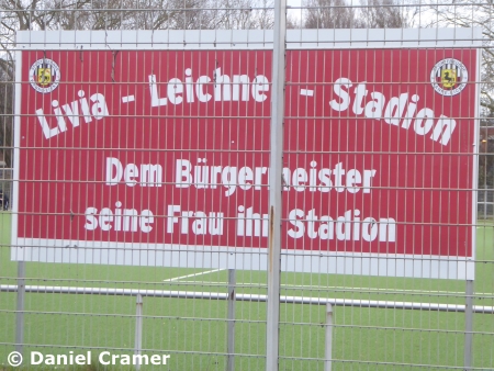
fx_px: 1514
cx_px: 247
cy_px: 186
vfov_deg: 14.0
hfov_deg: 18.5
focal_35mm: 106
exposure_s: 1/30
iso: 400
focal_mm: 19
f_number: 5.1
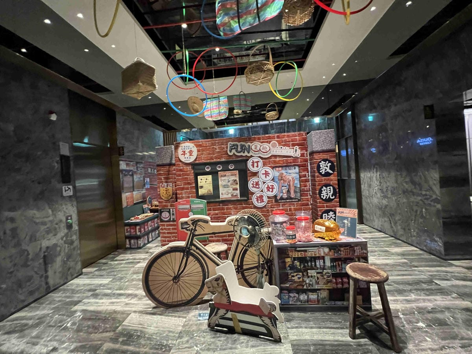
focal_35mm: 13
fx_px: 177
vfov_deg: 89.9
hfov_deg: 106.2
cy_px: 177
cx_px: 236
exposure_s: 1/45
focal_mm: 1.57
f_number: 1.8
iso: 1000
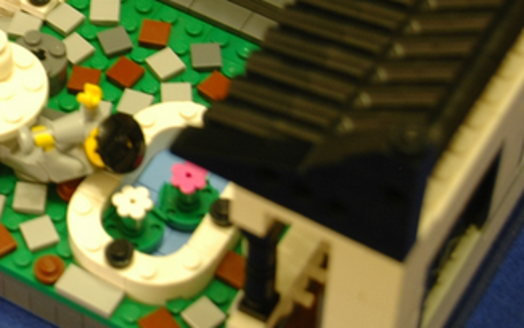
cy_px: 1
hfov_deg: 14.3
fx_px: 2057
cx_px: -14
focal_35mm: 144
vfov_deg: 9.1
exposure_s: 1/4
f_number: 4
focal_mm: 30
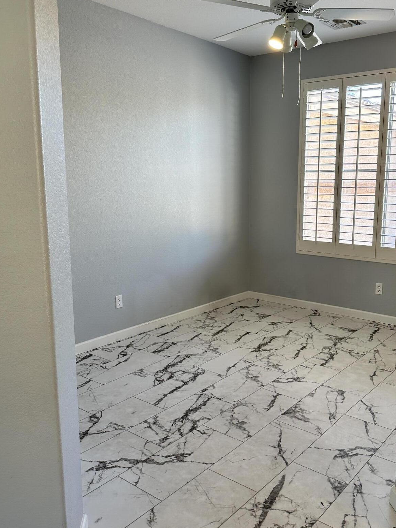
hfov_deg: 45.1
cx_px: 241
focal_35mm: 31
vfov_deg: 58.3
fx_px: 473
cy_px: 260
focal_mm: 6.86
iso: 100
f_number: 1.78
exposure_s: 1/145
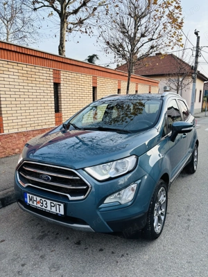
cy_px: 138
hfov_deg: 53.1
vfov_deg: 67.3
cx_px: 104
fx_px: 208
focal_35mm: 26
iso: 40
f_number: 1.6
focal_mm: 5.96
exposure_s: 1/205
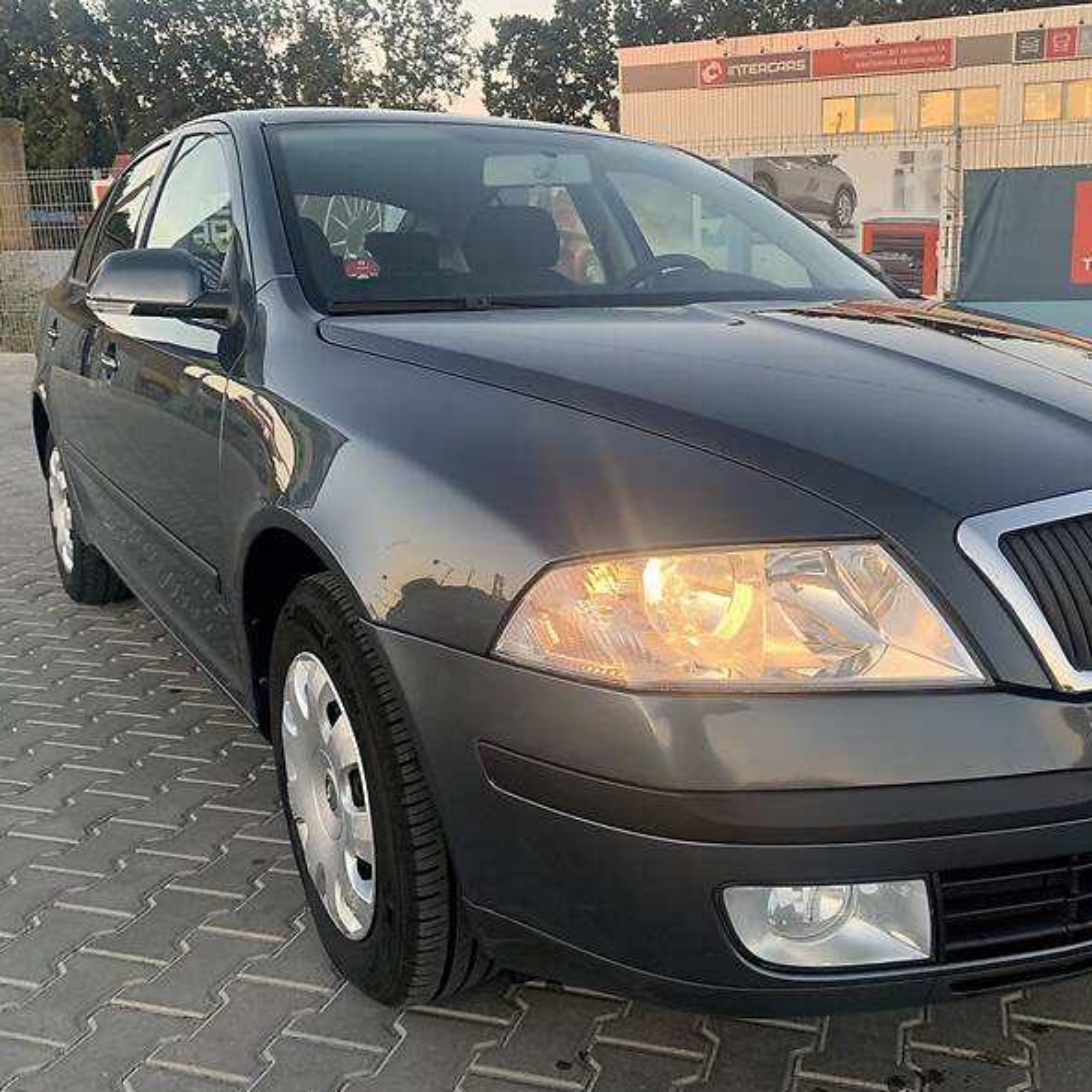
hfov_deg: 52.1
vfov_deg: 52.5
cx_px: 672
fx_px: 1106
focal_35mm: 31
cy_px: 551
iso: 80
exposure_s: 1/121
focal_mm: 4.2
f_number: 1.8
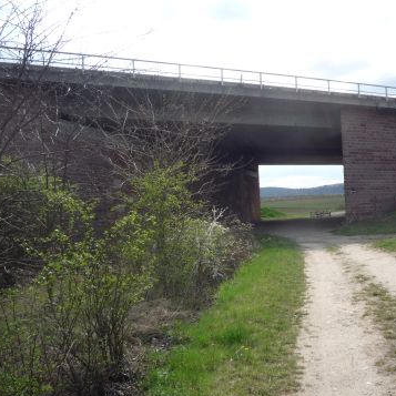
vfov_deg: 43.9
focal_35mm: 38
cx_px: 252
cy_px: 199
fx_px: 492
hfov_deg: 43.5
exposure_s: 1/400
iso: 100
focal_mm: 5.2
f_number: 4.5
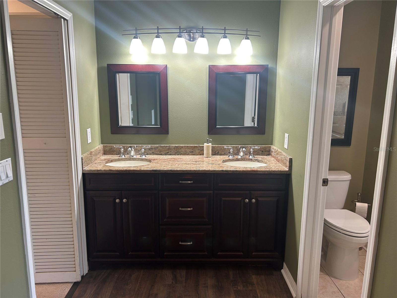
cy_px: 149
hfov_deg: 67.3
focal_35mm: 26
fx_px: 298
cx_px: 198
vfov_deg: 53.1
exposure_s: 1/60
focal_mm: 5.7
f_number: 1.5
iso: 64
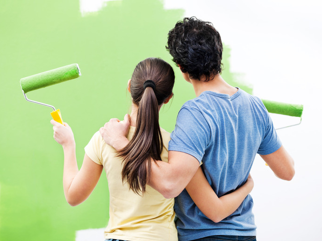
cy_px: 121
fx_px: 912
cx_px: 166
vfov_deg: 15.1
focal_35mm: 98
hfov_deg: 20.0
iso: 200
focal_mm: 90
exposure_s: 1/200
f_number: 4
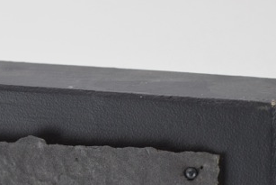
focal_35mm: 172
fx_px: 1320
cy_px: 192
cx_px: 189
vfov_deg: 7.9
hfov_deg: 11.9
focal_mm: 55
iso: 800
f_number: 5.6
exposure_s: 1/125
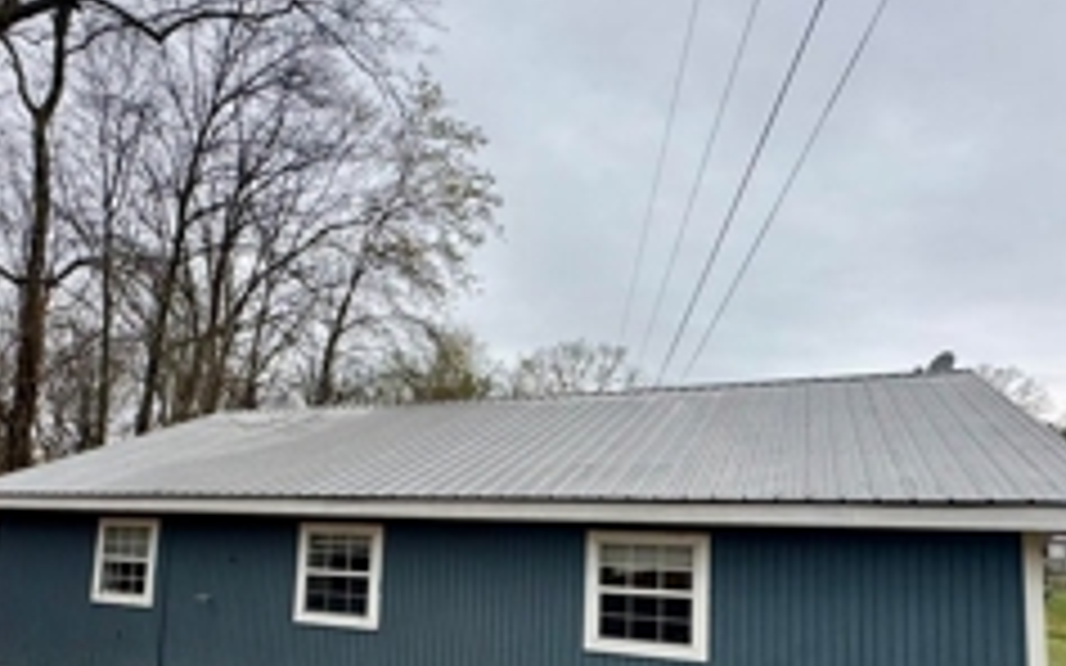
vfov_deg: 48.0
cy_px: 468
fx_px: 726
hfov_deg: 72.4
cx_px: 486
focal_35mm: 25
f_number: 2.2
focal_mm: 2.22
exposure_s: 1/291
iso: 40
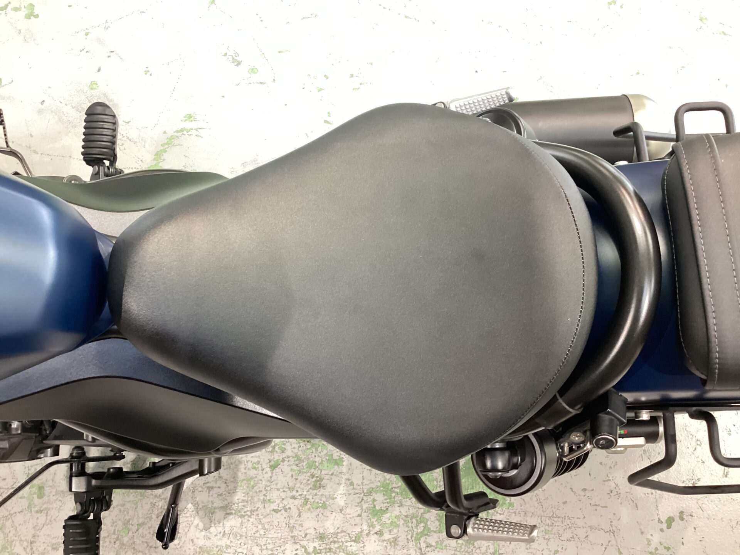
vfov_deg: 45.4
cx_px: 370
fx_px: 663
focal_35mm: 31
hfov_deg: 58.4
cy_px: 278
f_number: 2.4
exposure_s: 1/33
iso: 320
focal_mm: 3.3
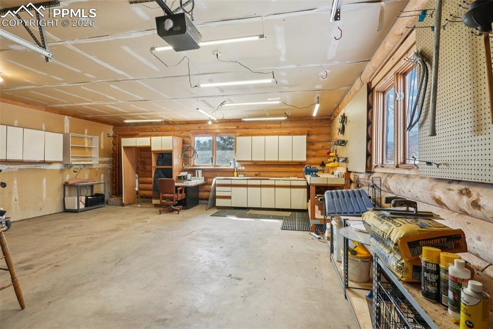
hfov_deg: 95.0
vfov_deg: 72.0
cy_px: 164
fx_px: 226
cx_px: 246
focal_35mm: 16
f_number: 8
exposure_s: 1/30
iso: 250
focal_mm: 11
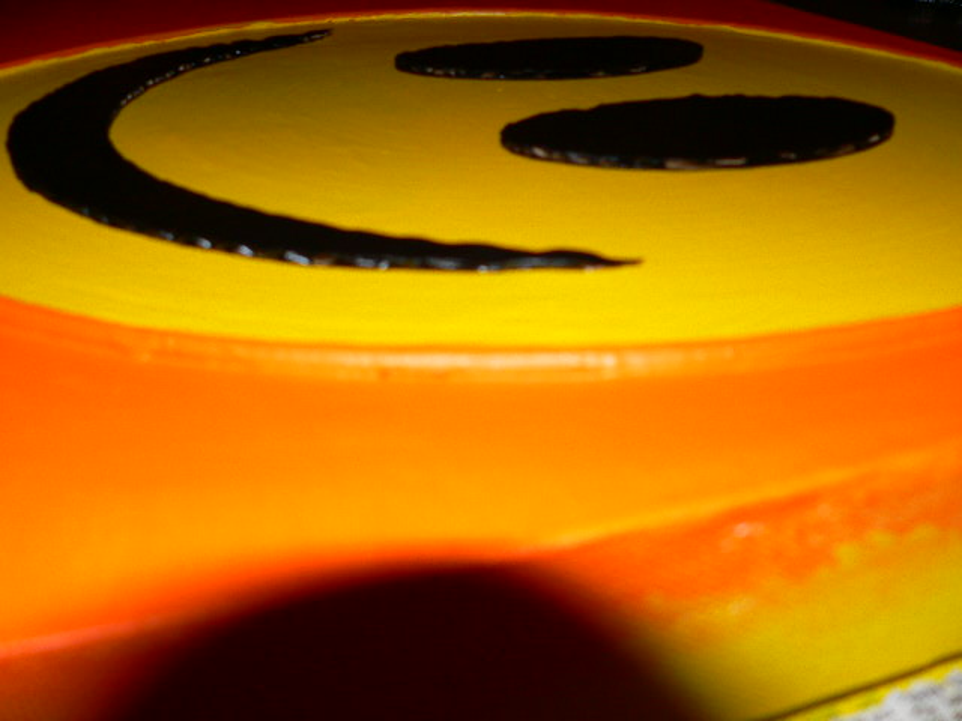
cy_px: 360
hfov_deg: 51.4
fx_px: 1000
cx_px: 481
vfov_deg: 39.7
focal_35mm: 36
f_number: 2.8
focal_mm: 6
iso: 100
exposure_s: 1/250
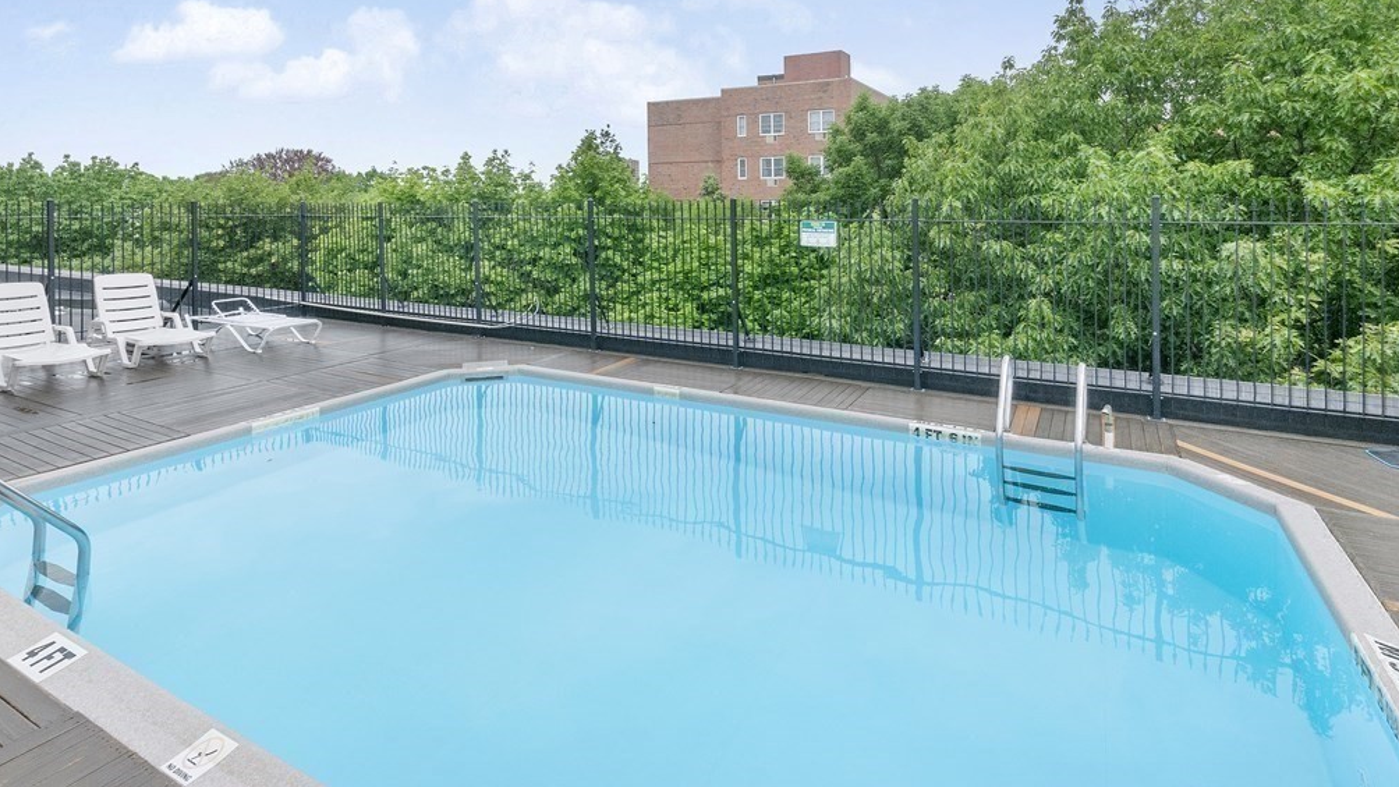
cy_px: 325
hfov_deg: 99.4
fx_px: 594
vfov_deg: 66.6
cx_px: 711
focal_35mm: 16
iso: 400
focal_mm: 10
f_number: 8
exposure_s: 1/640
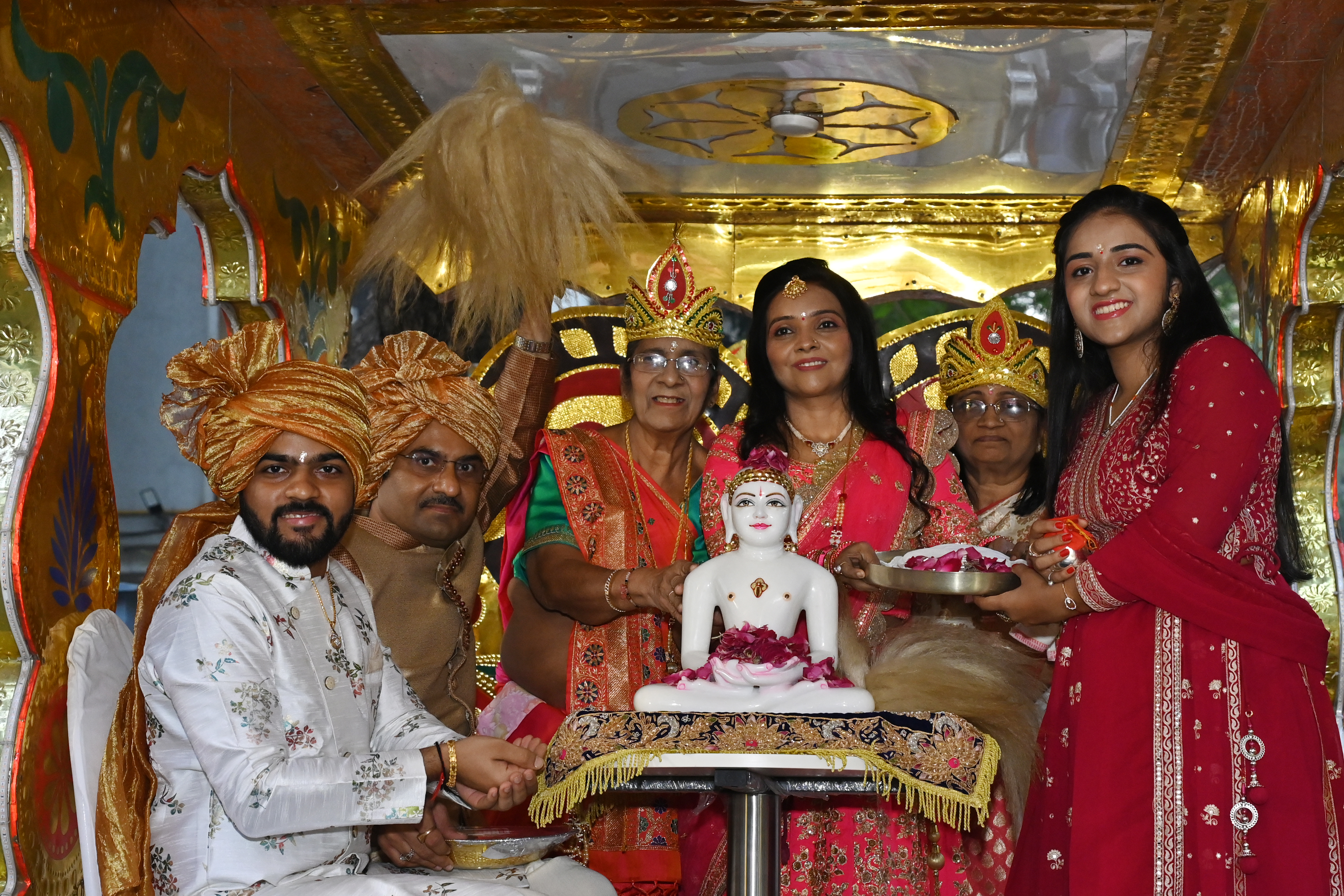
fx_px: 2352
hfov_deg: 31.9
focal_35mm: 63
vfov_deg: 21.6
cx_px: 672
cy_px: 448
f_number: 5
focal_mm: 42
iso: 2000
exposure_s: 1/125
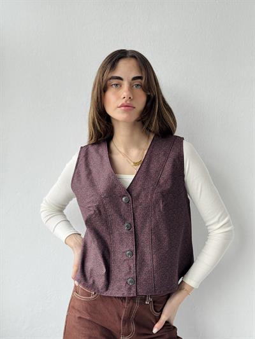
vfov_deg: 39.6
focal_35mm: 48
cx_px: 128
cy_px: 170
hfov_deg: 30.3
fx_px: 471
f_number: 1.78
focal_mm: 6.76
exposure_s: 1/166
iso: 50
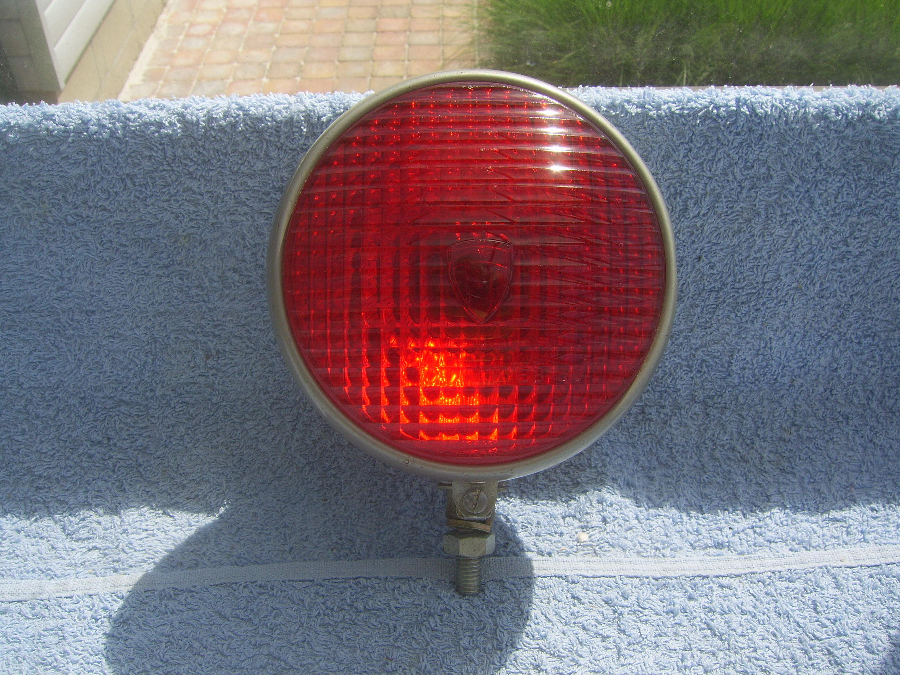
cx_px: 450
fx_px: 988
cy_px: 338
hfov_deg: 49.0
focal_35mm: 38
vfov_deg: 37.7
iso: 50
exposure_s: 1/250
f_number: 6.4
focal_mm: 7.8
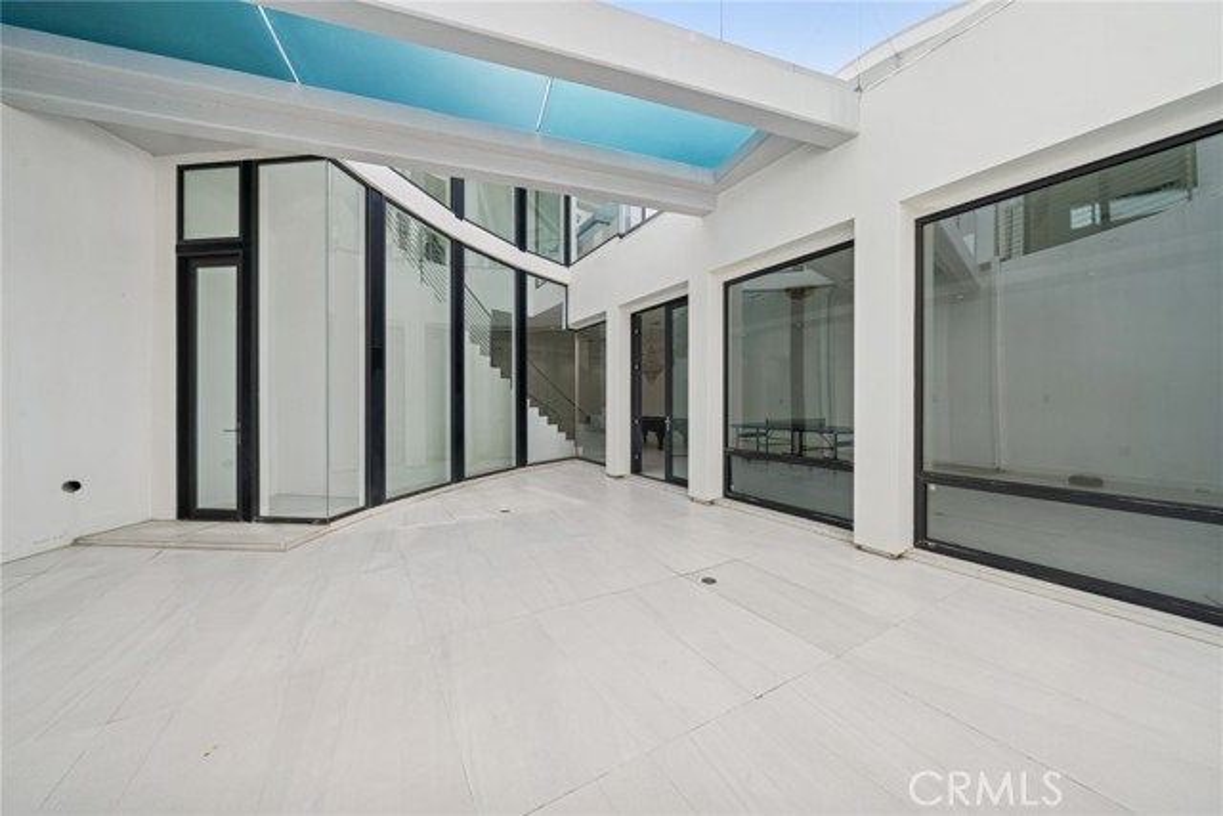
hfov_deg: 112.6
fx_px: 408
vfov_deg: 90.0
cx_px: 612
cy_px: 408
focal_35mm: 12
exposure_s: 1/125
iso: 100
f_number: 8
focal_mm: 12
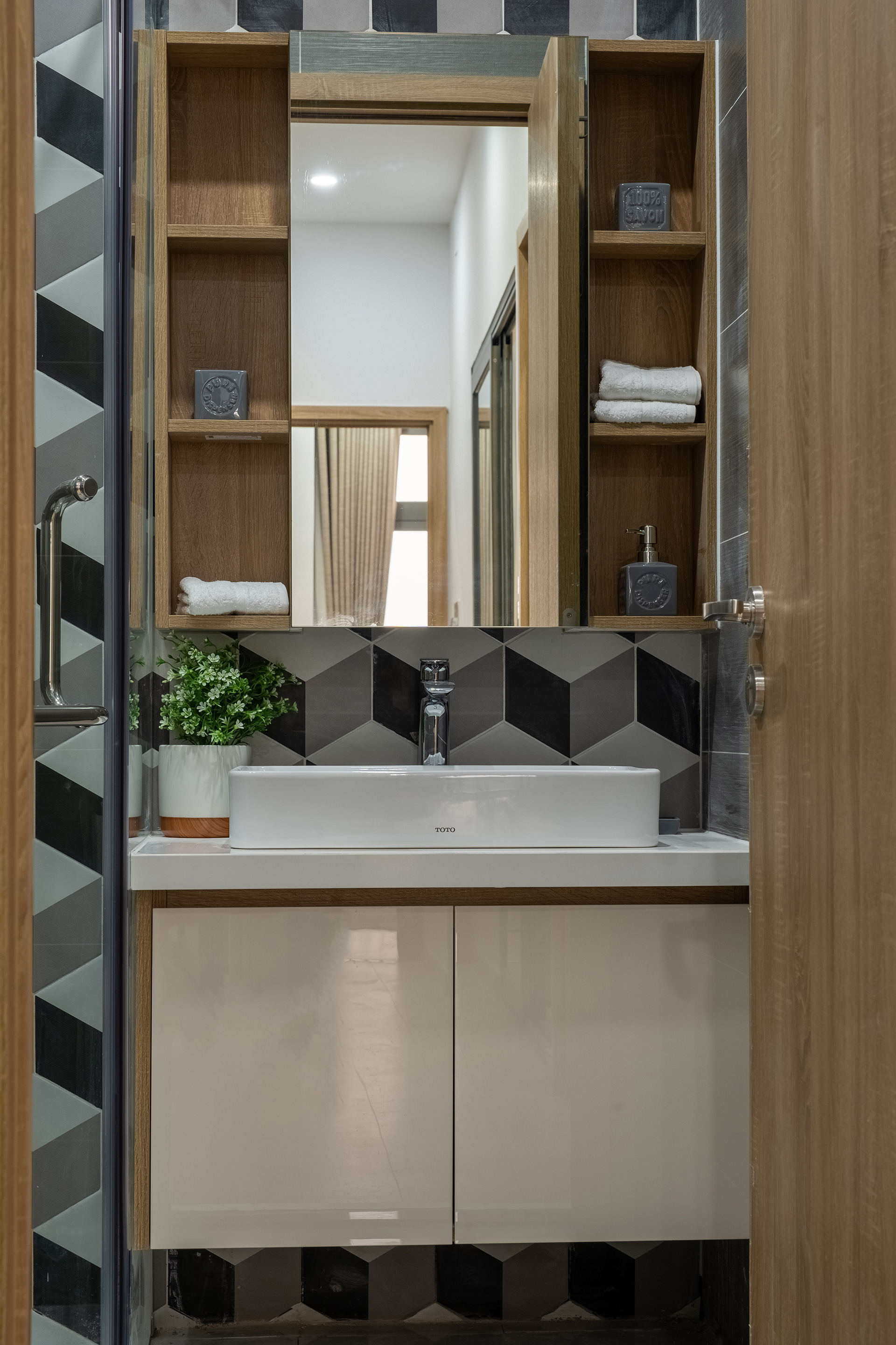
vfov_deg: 30.5
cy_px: 672
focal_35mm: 66
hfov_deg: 20.6
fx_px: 2464
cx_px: 448
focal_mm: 44.1
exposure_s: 1/40
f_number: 8
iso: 400
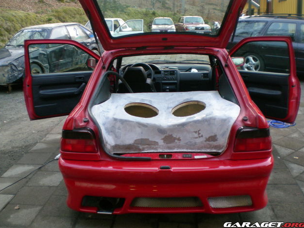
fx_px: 343
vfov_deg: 36.8
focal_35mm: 39
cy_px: 113
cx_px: 151
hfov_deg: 47.9
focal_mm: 6.3
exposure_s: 1/49.3
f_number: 3.1
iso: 200
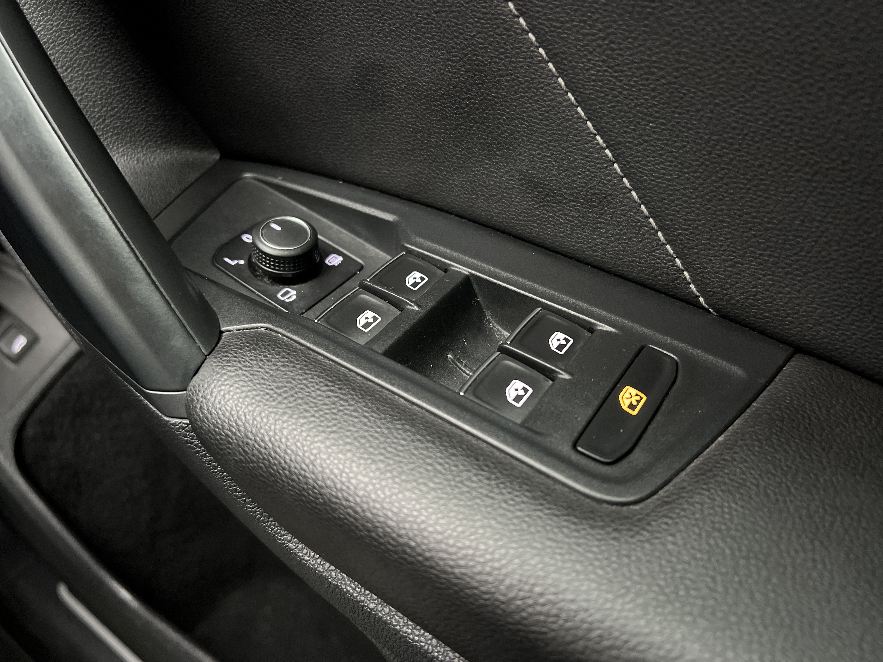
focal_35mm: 26
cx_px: 442
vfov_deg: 53.1
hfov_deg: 67.3
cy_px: 331
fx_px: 663
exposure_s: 1/30
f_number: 1.5
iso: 640
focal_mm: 5.7
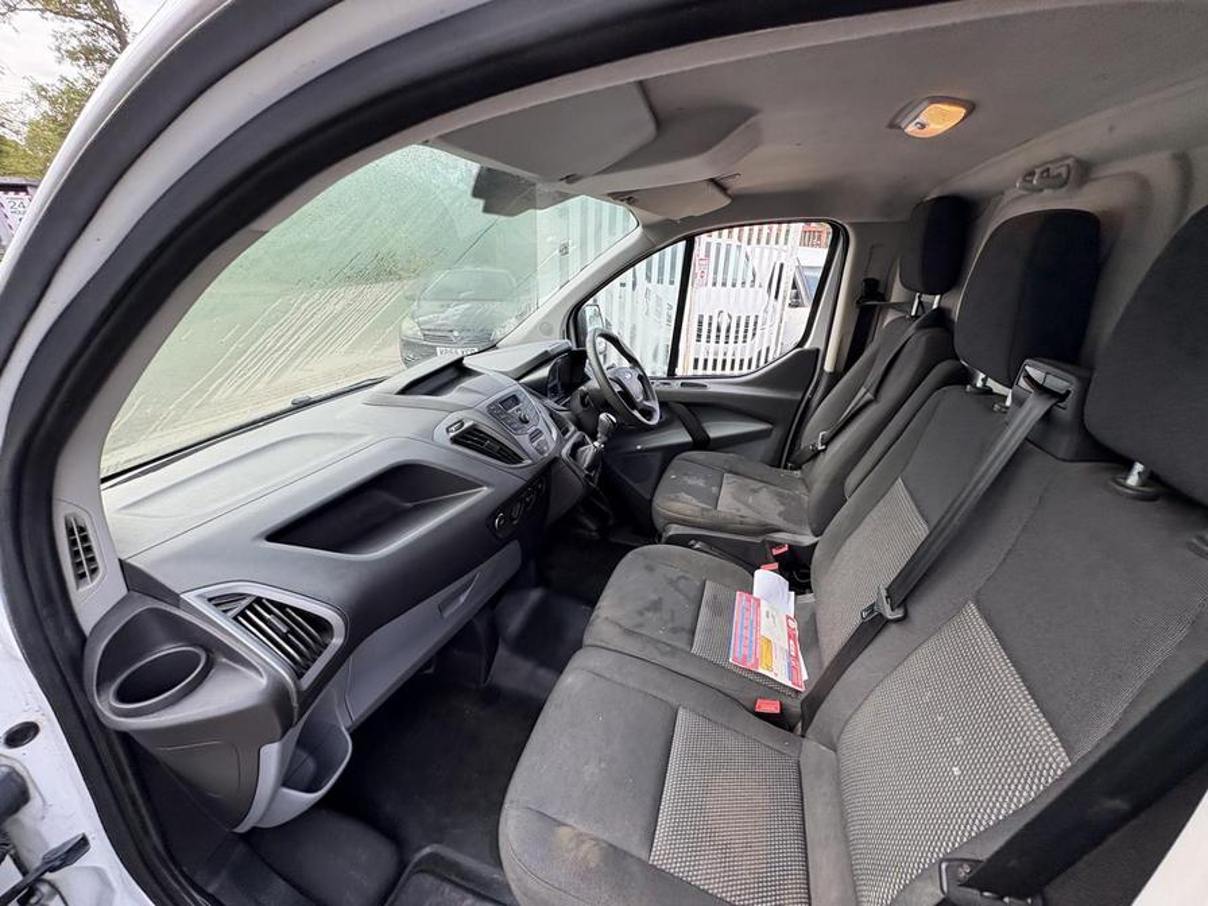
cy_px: 453
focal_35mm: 14
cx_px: 604
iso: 64
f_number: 2.2
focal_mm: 2.22
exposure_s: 1/136
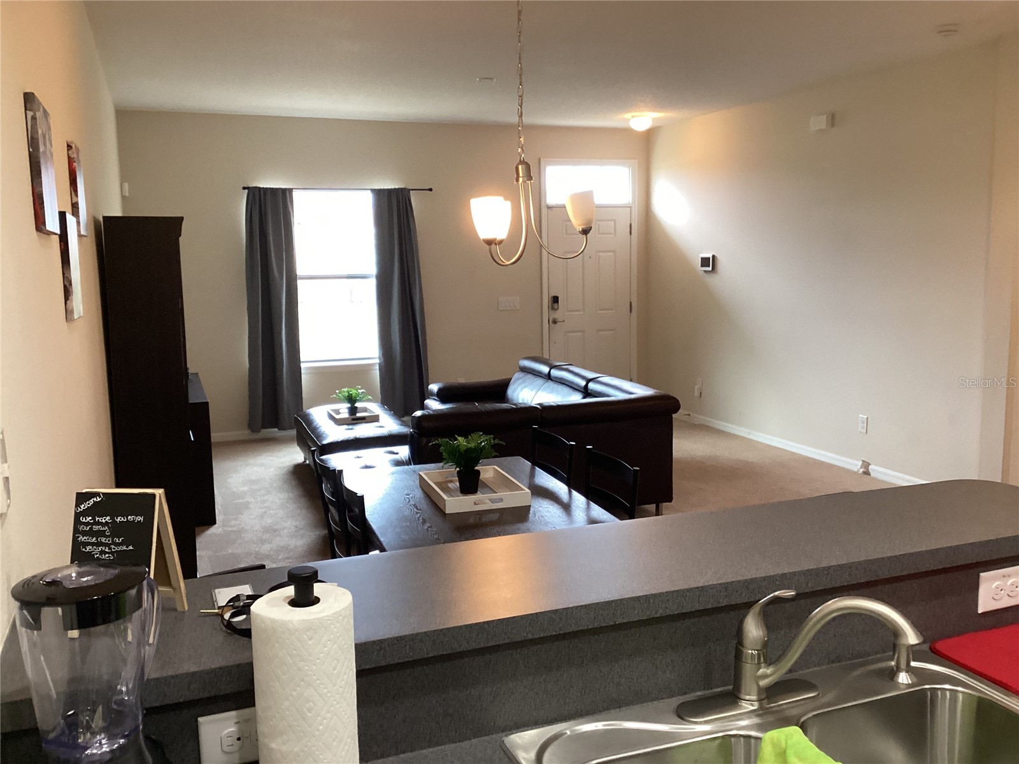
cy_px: 382
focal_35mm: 31
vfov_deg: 45.4
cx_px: 510
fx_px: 913
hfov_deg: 58.4
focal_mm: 3.3
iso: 200
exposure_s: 1/60
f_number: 2.4
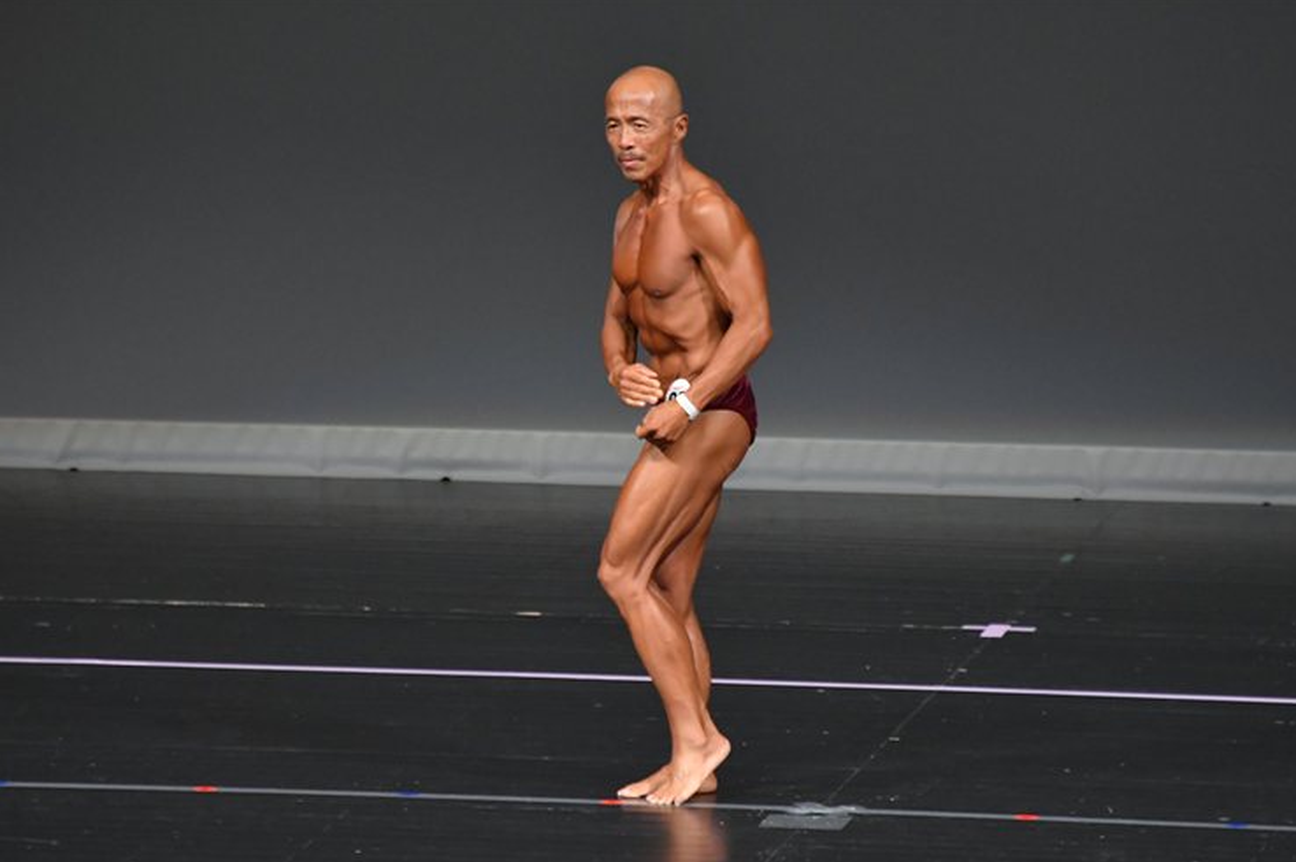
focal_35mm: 394
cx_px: 638
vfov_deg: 3.5
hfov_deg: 5.2
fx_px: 14174
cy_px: 446
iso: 4000
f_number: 5.6
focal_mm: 250
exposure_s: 1/400
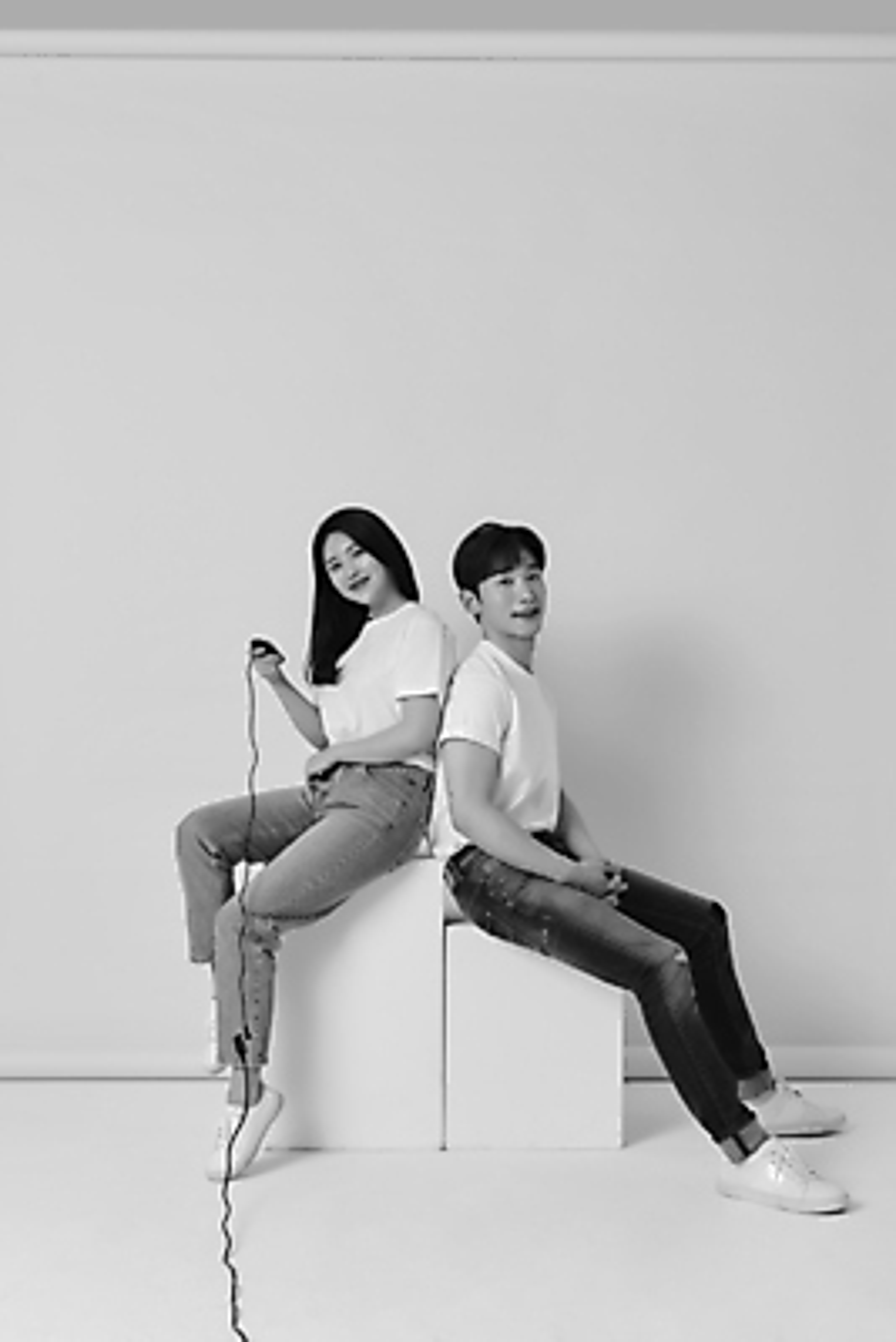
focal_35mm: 50
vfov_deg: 39.6
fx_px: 1865
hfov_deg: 27.0
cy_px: 671
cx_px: 448
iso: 100
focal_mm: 50
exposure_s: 1/125
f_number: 13
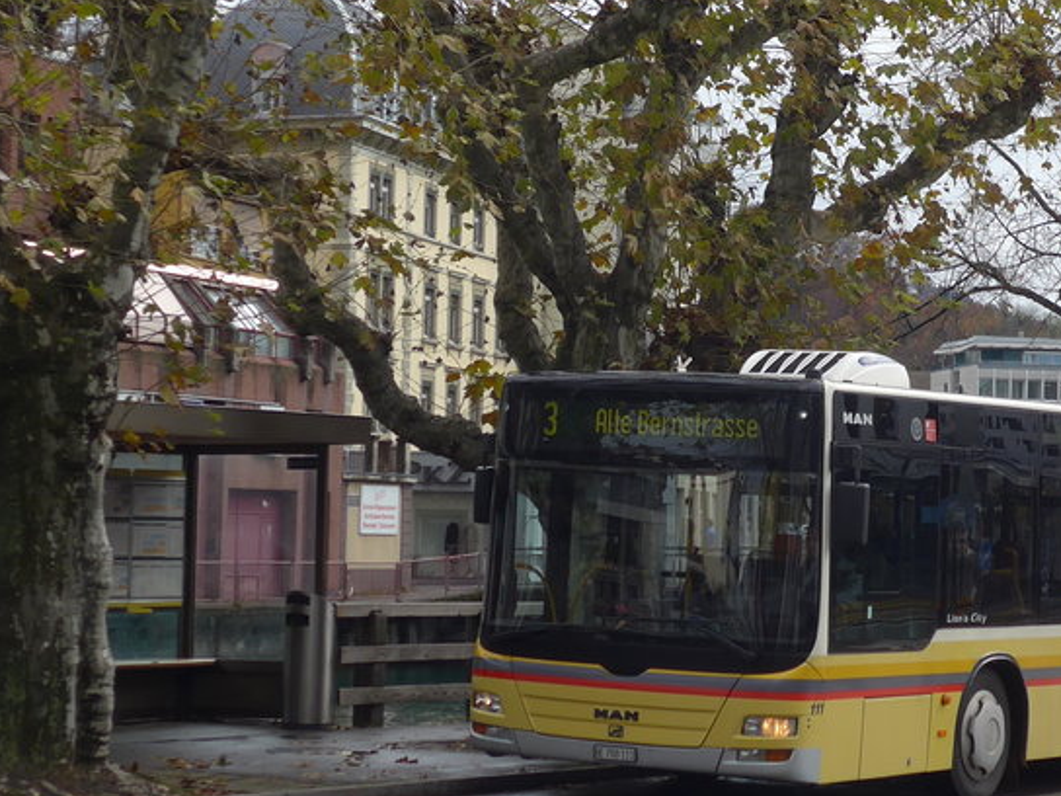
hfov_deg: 18.1
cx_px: 821
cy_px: 261
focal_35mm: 108
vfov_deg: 13.7
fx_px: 3310
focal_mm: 10.1
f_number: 3.2
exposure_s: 1/400
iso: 80
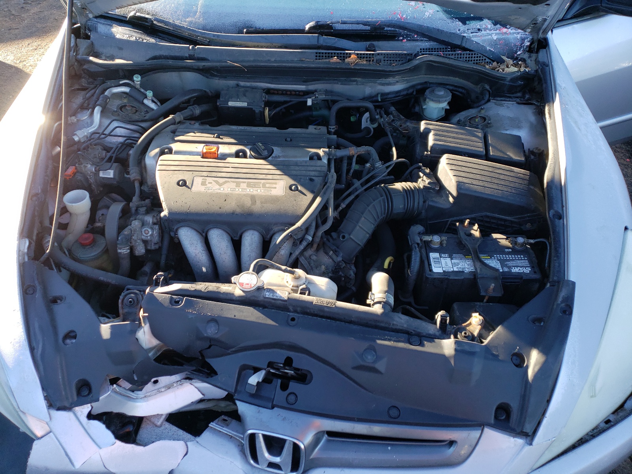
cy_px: 237
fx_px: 475
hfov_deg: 67.3
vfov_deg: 53.1
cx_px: 316
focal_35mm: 26
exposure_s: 1/370
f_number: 1.5
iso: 50
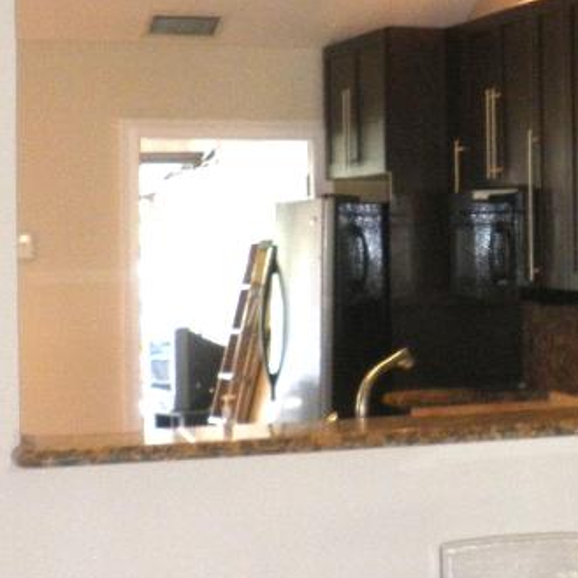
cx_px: 645
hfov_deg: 17.0
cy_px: 249
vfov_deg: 17.6
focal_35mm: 99
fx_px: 1870
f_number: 3.5
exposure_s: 1/30
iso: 200
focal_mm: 6.3
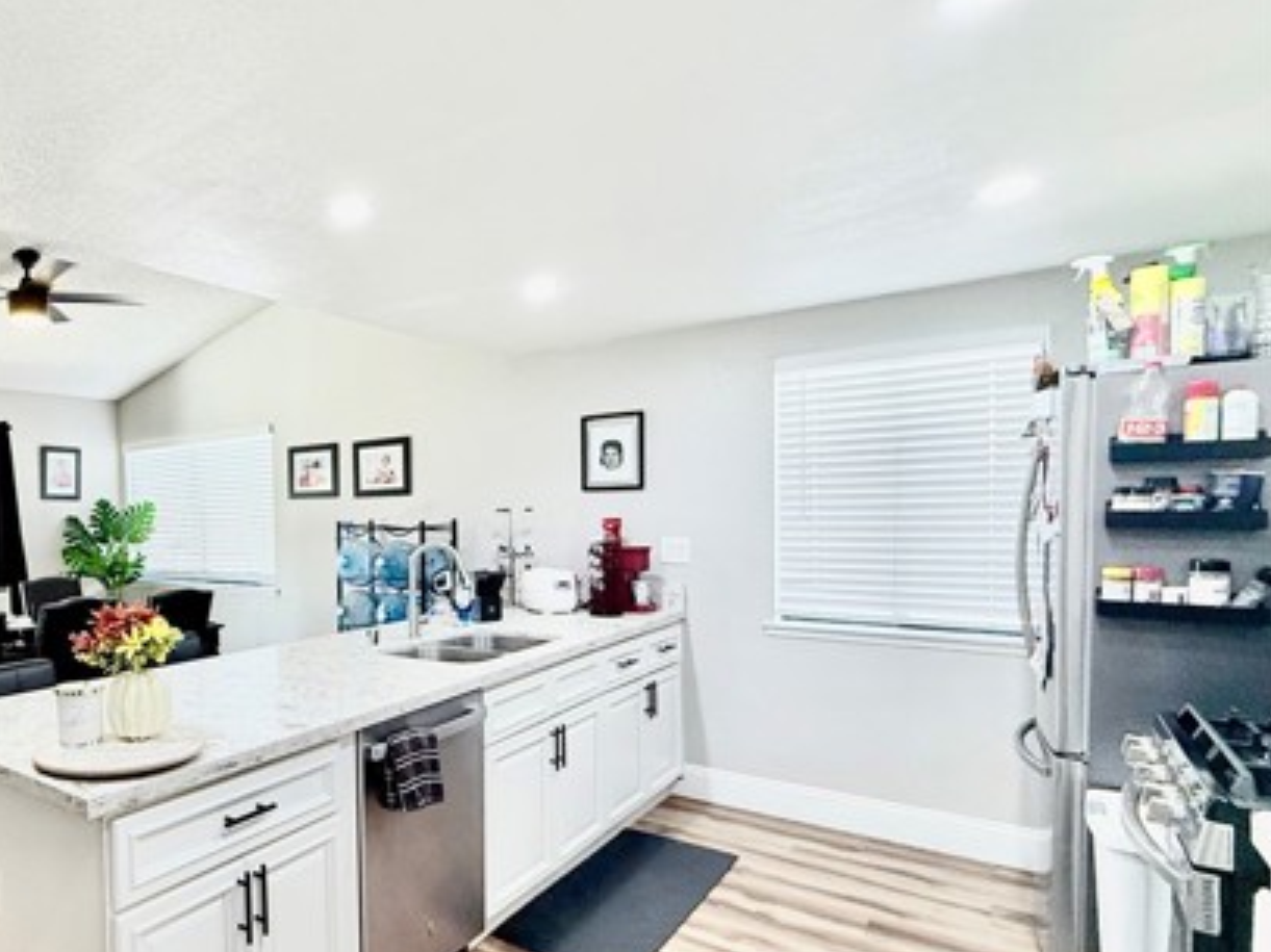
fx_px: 808
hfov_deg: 70.0
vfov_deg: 60.8
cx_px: 281
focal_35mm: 22
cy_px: 537
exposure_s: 1/120
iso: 200
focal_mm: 2.22
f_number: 2.2
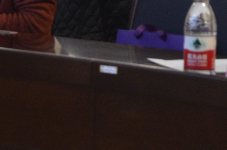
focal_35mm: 189
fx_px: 1189
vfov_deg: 7.1
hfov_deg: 10.8
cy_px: -102
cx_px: 208
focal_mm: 34
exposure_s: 1/30
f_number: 4.2
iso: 900
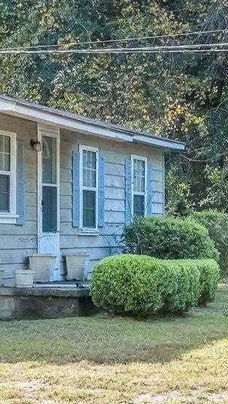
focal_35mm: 144
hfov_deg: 8.4
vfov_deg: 14.9
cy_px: 251
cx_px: 169
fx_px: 1546
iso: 250
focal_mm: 24
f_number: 8
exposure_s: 1/500
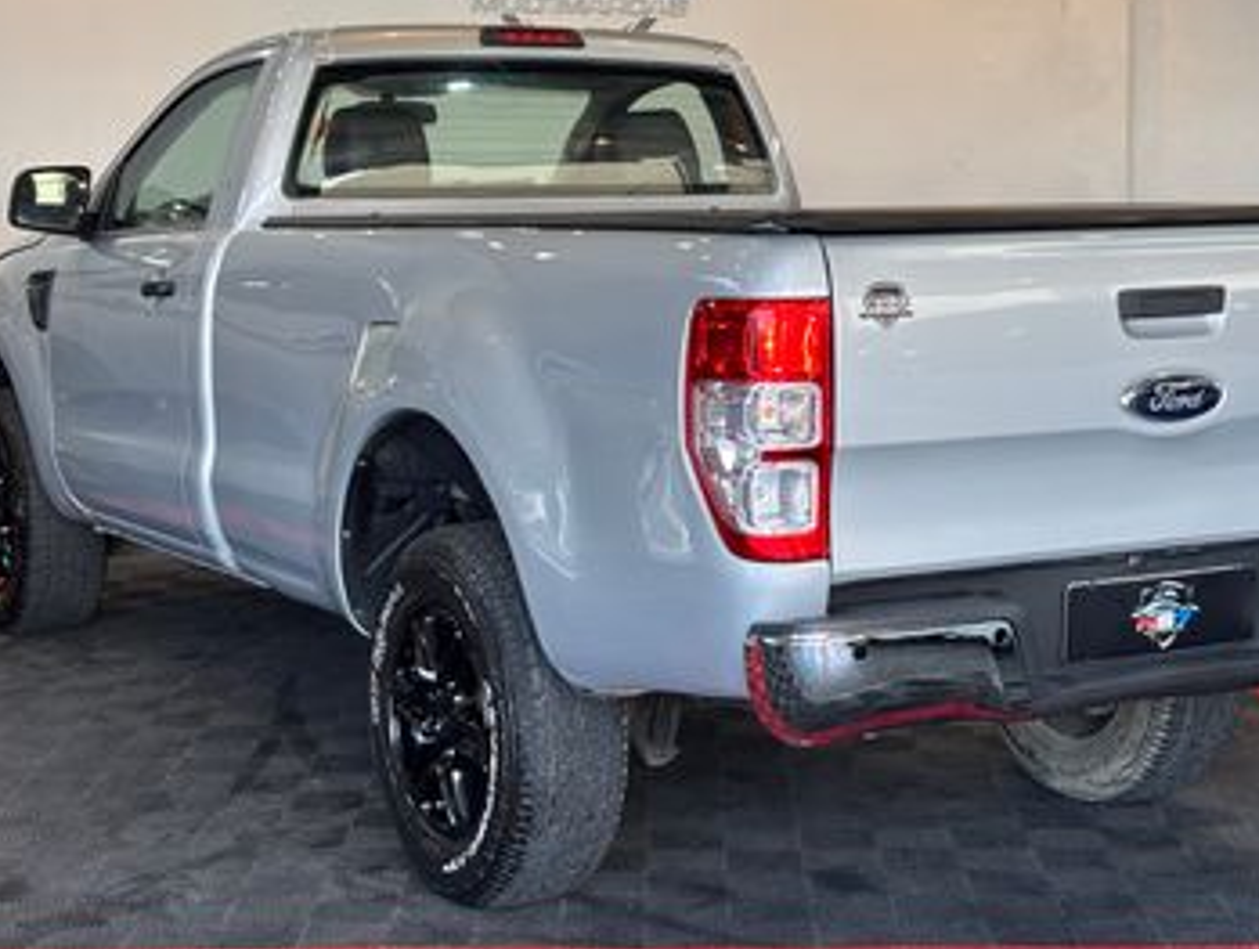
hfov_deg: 27.7
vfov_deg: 21.0
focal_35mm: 70
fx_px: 2550
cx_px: 696
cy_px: 382
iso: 32
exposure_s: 1/181
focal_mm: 5.96
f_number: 1.6
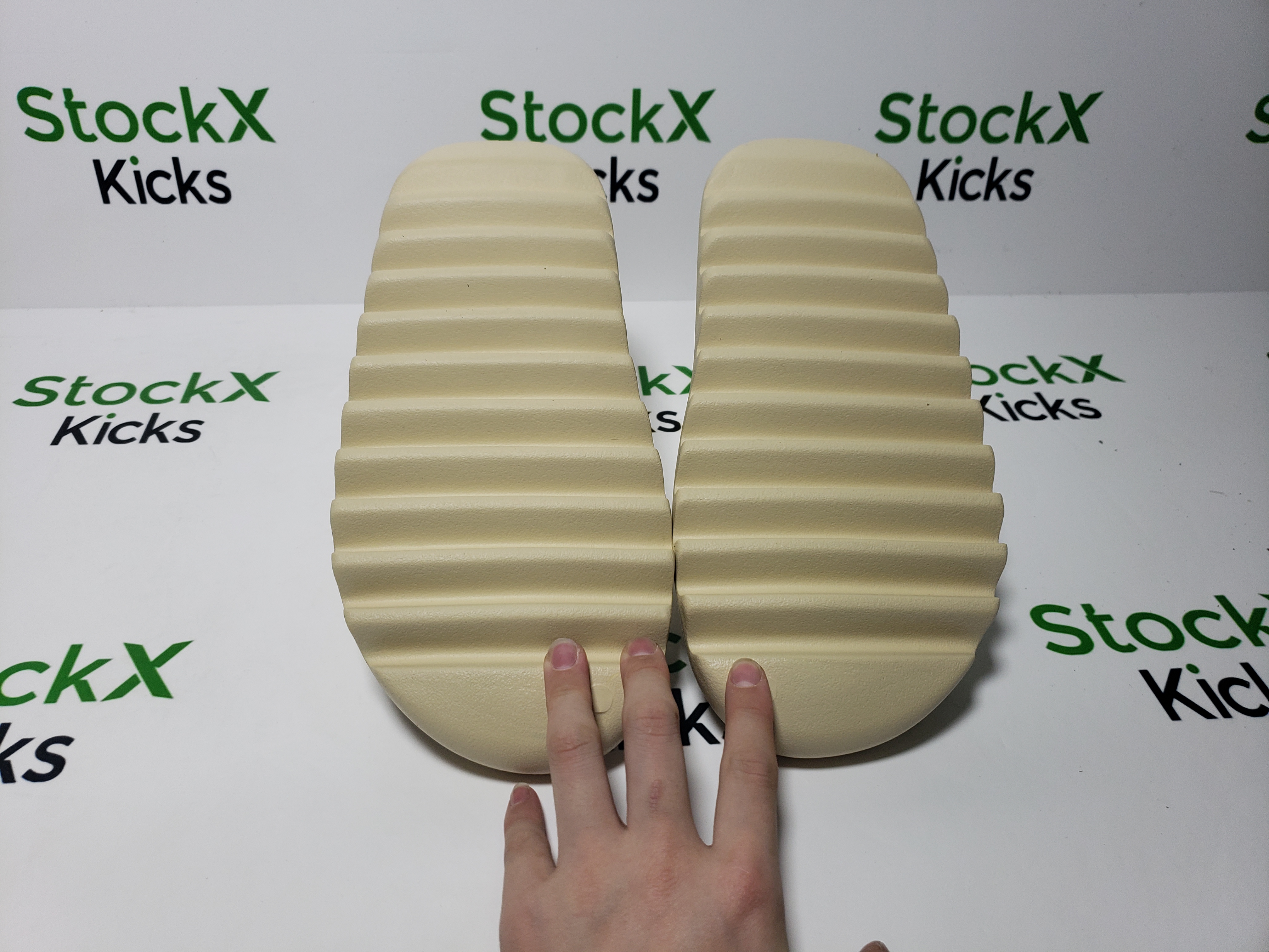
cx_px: 634
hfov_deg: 67.3
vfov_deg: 53.1
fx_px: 953
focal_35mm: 26
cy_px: 476
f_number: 1.5
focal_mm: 4.3
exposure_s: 1/640
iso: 50
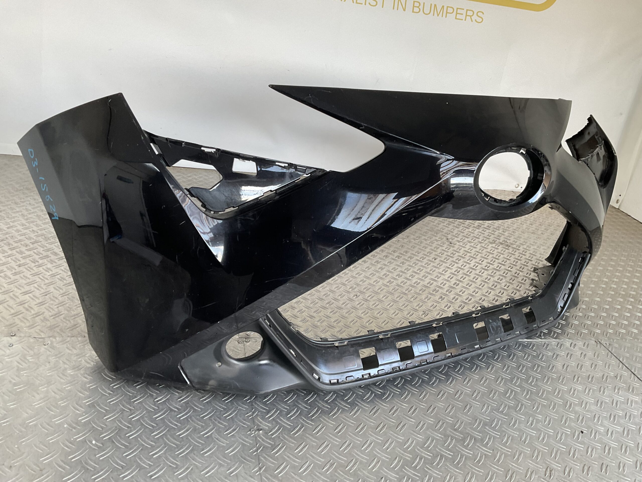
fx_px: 538
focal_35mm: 29
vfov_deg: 48.2
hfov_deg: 61.7
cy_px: 241
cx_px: 321
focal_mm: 3
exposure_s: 1/50
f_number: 1.8
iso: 50
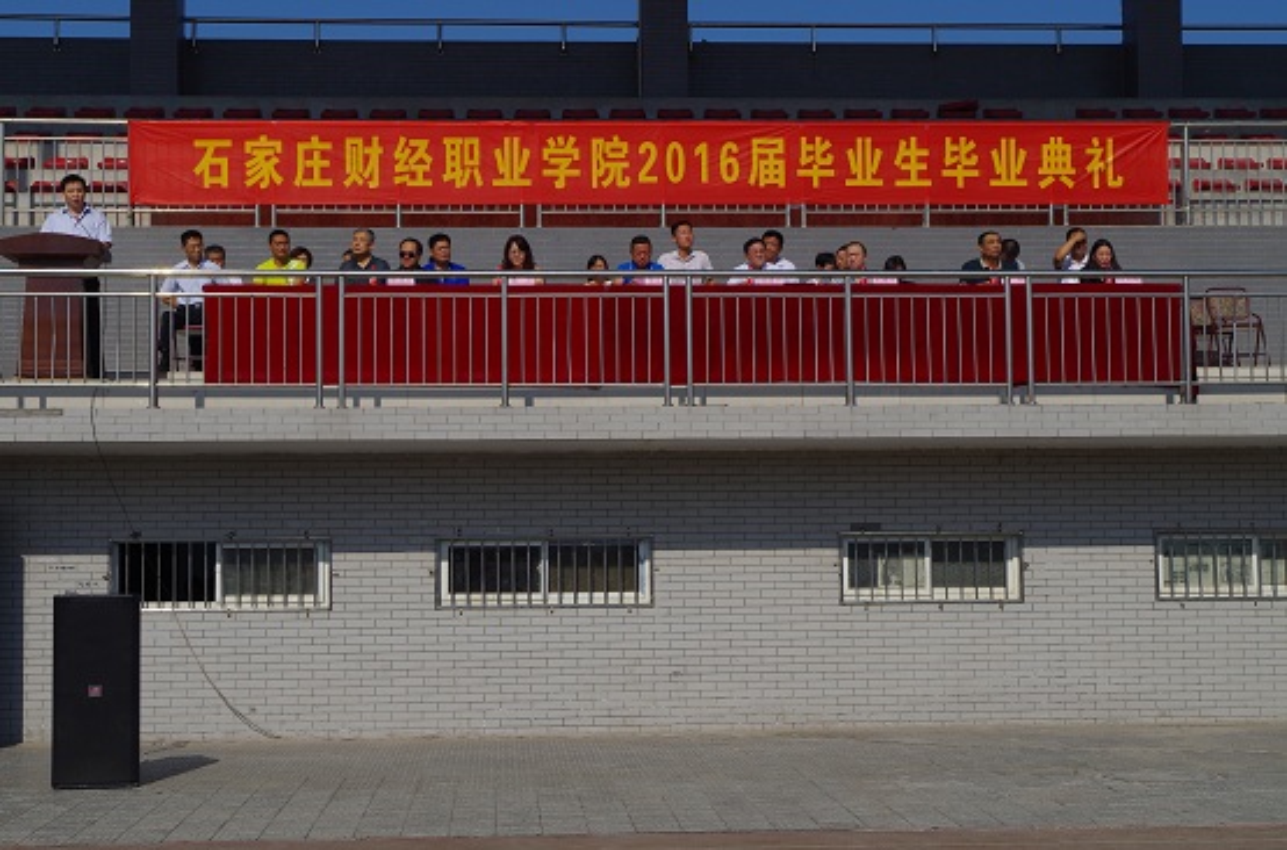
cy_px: 425
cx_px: 644
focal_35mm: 60
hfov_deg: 33.5
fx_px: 2139
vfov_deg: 22.5
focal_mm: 40
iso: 100
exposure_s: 1/200
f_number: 13
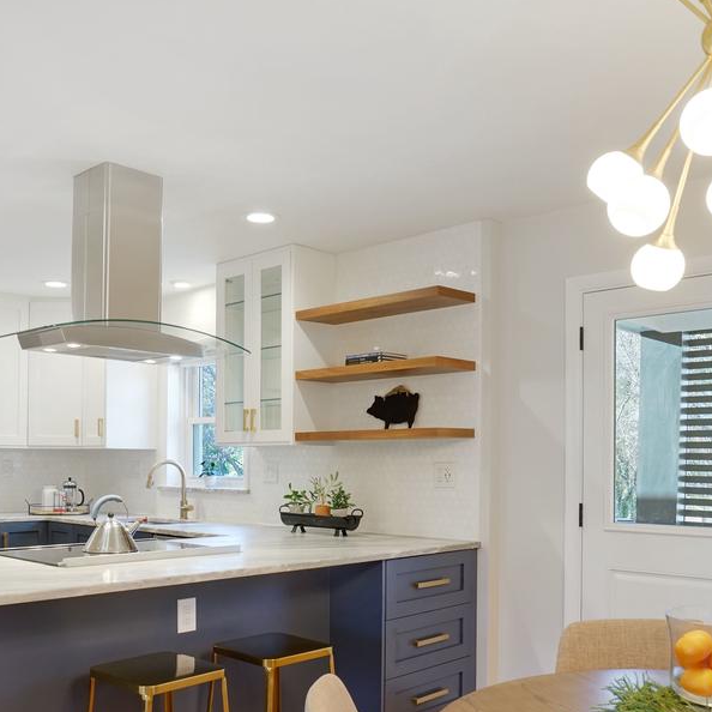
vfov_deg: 48.6
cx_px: 339
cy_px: 494
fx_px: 768
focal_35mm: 33
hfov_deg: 49.7
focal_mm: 16
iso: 1250
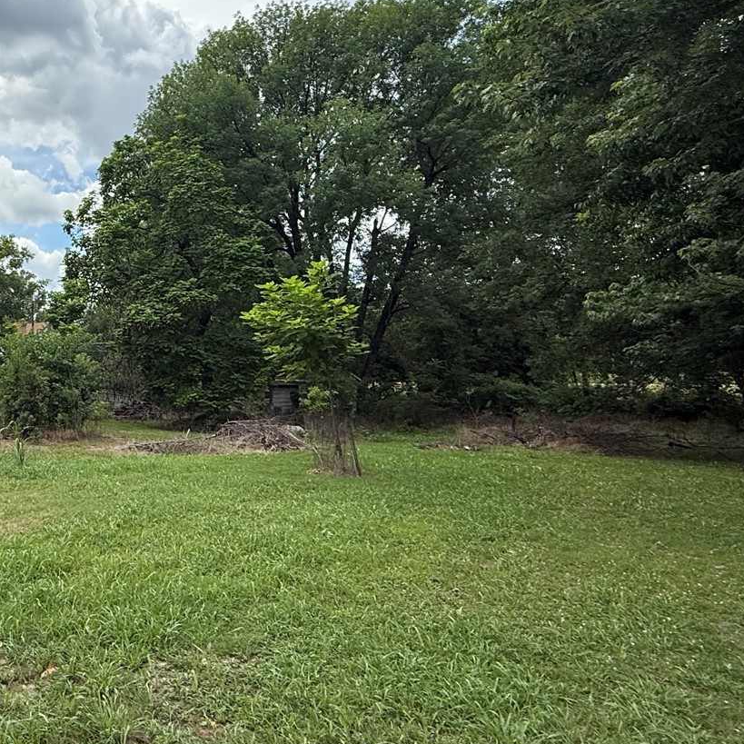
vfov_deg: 54.9
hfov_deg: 48.9
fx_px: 705
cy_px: 271
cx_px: 57
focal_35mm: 29
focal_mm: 2.22
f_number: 2.2
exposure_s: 1/1368
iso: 50
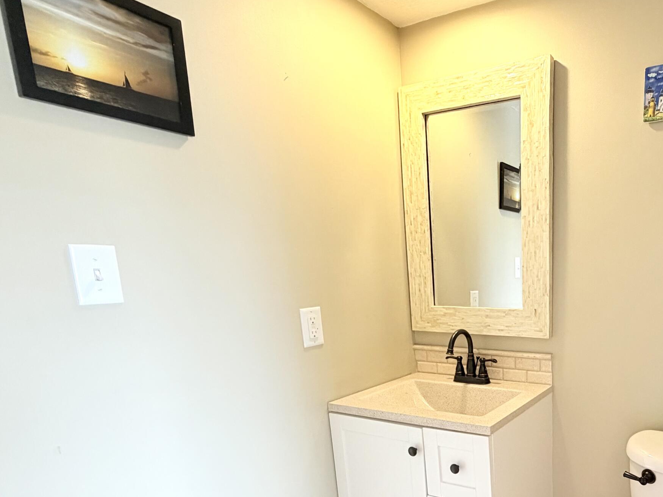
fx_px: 460
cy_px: 361
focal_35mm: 24
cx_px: 526
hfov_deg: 65.4
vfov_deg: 54.7
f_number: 2.2
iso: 200
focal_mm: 2.22
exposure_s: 1/120
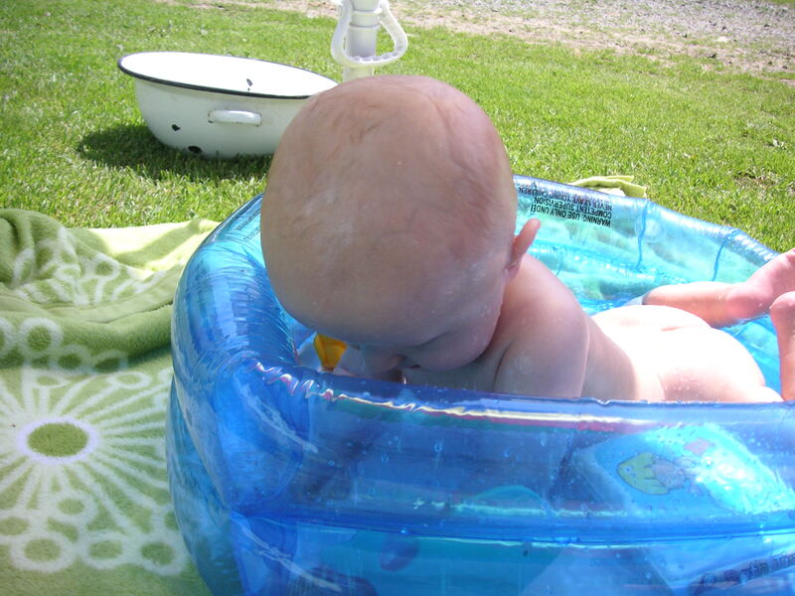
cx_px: 398
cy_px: 298
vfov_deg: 38.7
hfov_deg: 50.1
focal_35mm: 37
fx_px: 850
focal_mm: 6.1
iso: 50
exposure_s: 1/180
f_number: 6.7
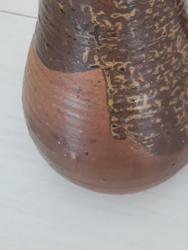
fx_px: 391
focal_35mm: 54
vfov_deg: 33.0
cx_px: 152
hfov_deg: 26.5
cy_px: 8
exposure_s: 1/100
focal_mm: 3.71
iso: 80
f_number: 1.7
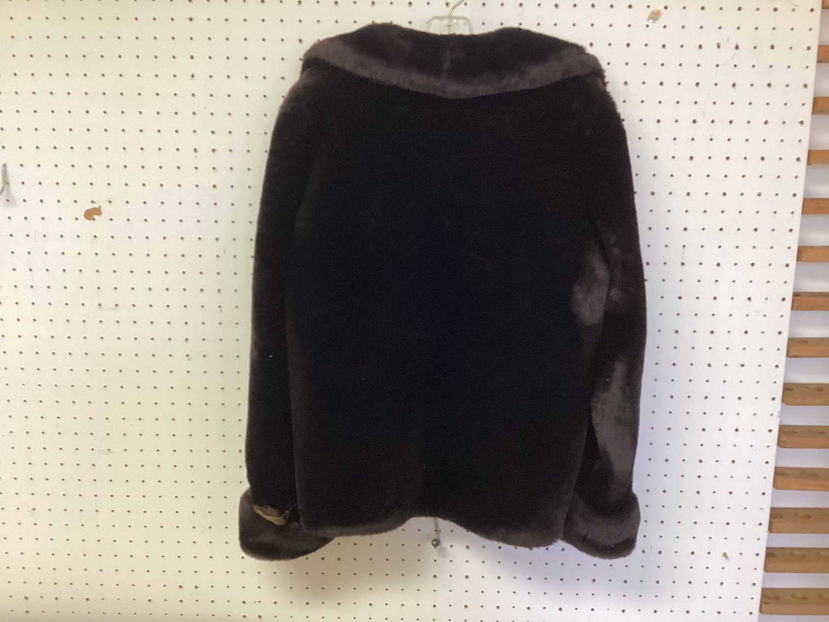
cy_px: 311
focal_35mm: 31
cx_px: 414
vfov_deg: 45.4
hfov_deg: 58.3
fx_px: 742
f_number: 2.4
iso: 200
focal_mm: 3.3
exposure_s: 1/60
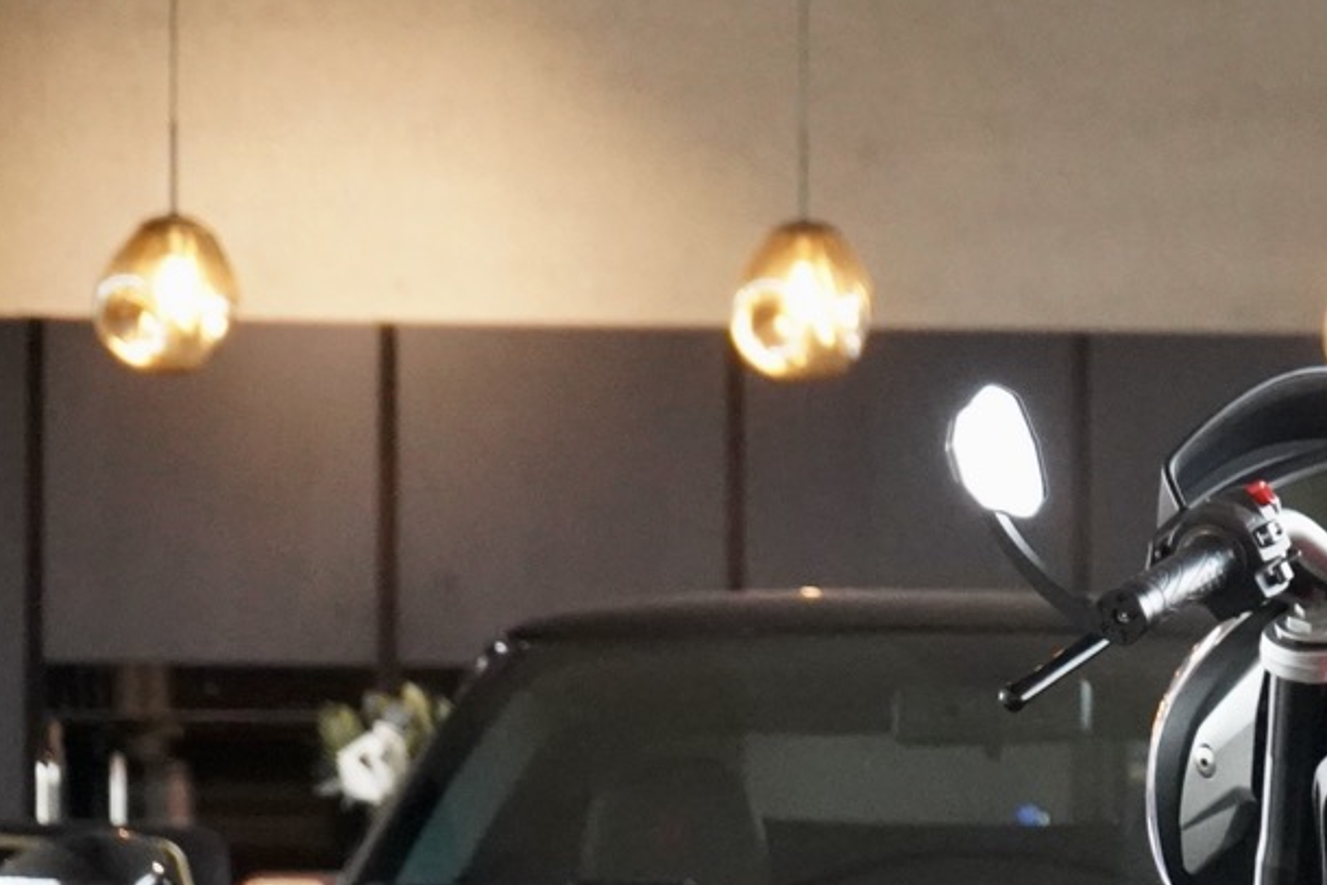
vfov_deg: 6.5
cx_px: 1730
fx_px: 7667
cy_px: 1166
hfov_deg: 9.7
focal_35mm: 208
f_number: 5.6
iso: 12800
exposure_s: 1/160
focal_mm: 66
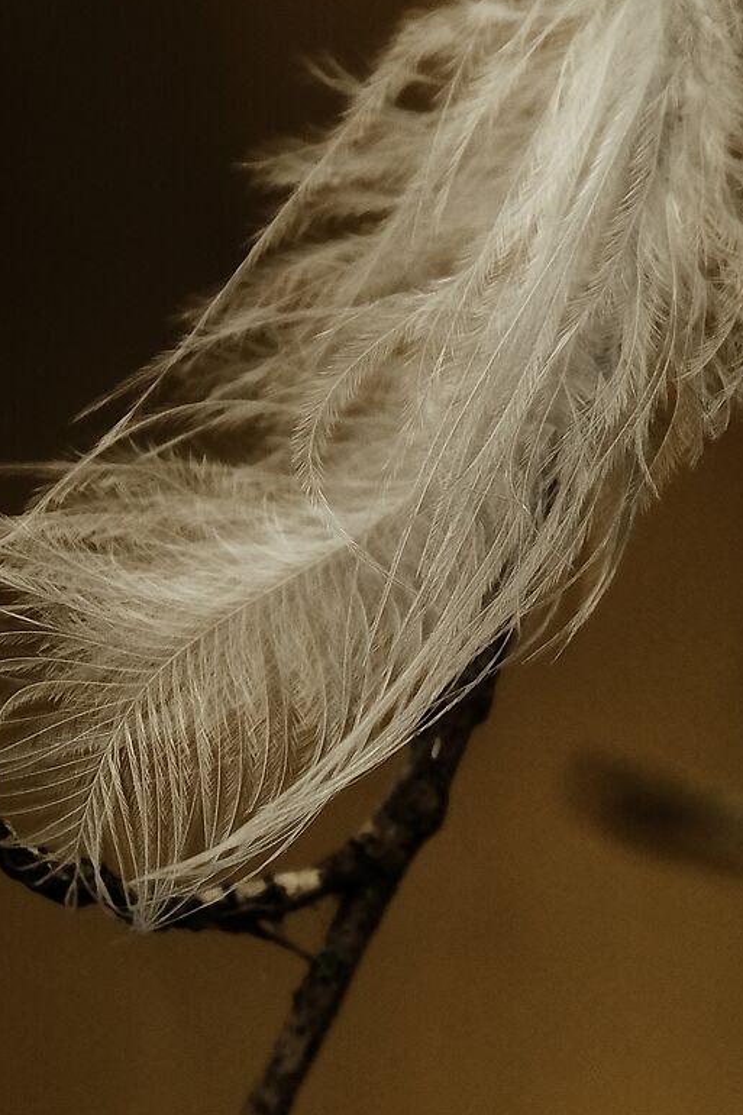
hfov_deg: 1.5
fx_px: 28957
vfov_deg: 2.2
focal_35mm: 935
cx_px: 543
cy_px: 400
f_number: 7.1
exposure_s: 1/250
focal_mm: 200
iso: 640
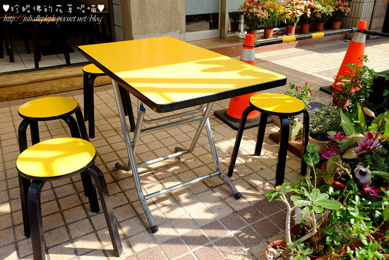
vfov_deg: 47.9
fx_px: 292
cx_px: 194
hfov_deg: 67.4
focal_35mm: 27
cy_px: 130
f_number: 3.6
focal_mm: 18.2
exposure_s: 1/400
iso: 200
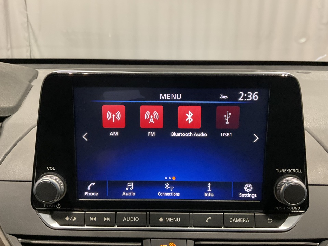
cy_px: 123
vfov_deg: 48.2
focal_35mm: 29
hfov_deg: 61.7
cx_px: 164
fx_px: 275
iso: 160
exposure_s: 1/50
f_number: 1.8
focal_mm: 3
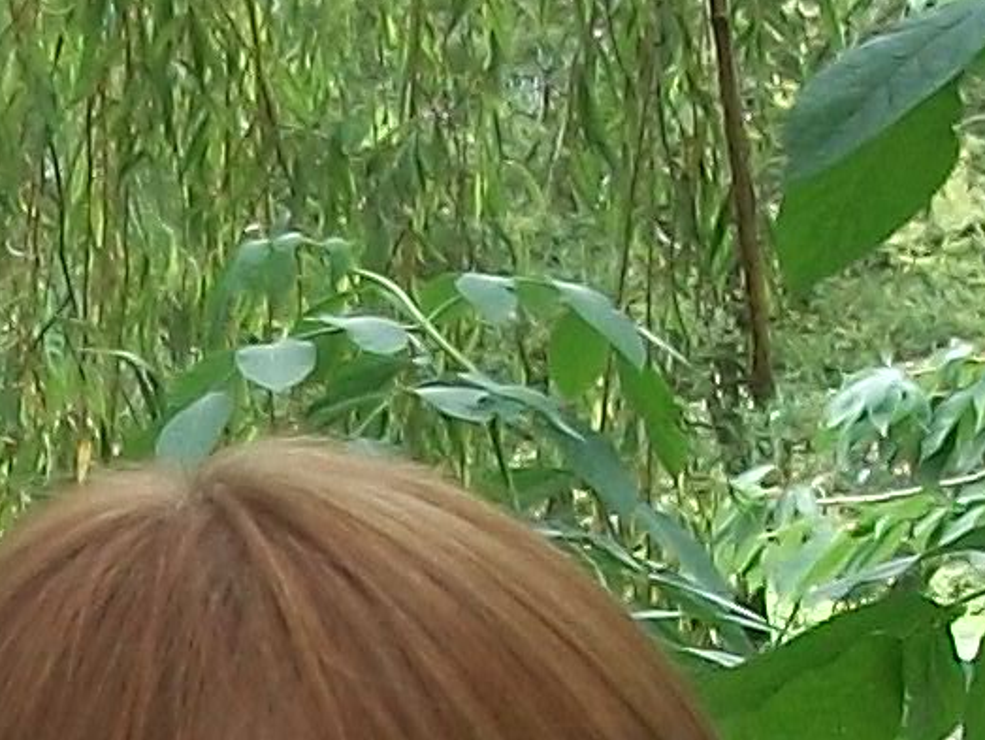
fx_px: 6378
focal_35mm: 224
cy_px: 1732
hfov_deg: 8.6
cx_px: -510
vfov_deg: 6.4
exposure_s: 1/80
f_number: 2.9
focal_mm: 5.7
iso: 80
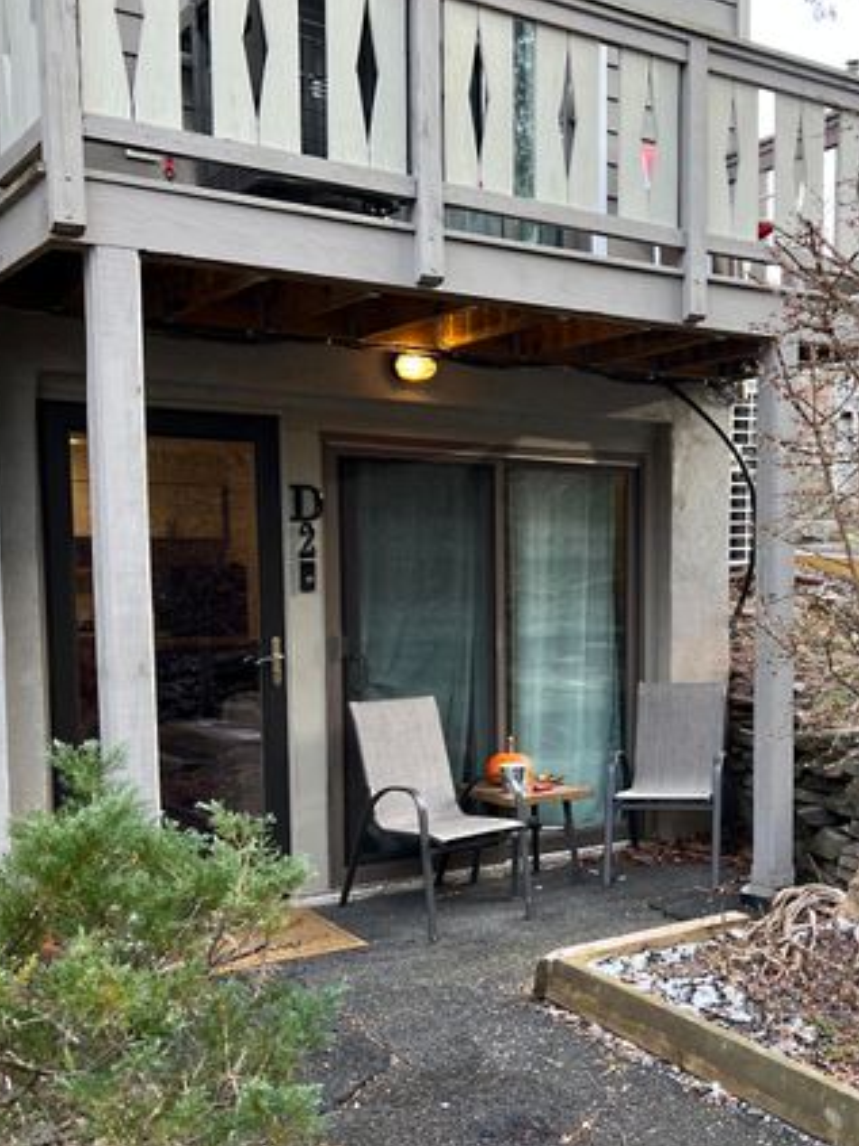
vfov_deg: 45.6
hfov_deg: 34.5
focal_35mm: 41
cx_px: 634
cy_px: 673
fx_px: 1357
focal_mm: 5.7
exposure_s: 1/144
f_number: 1.5
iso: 50
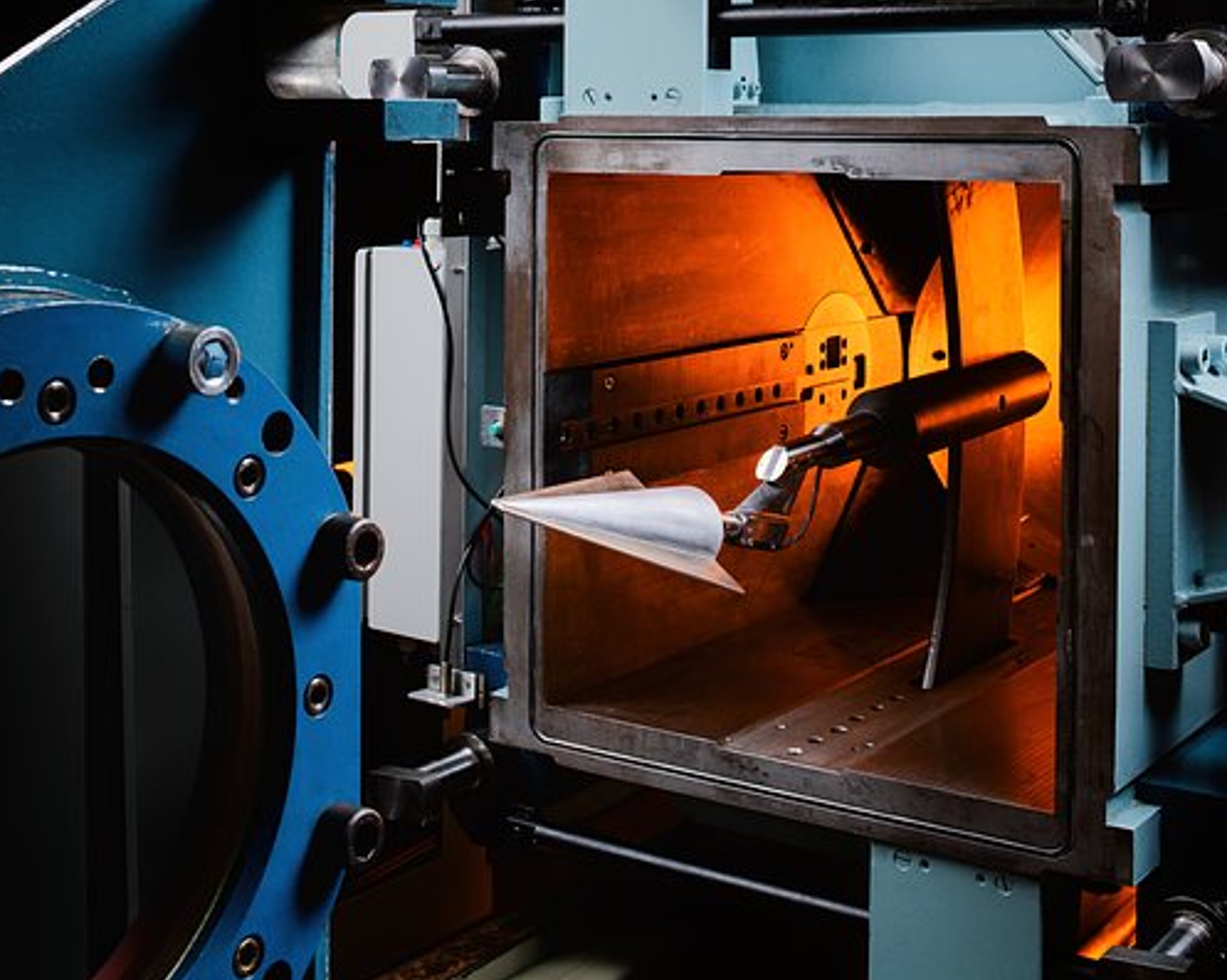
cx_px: 548
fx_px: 1851
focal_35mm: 51
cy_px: 491
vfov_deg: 29.7
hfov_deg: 36.6
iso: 1000
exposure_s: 1/160
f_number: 11
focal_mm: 45
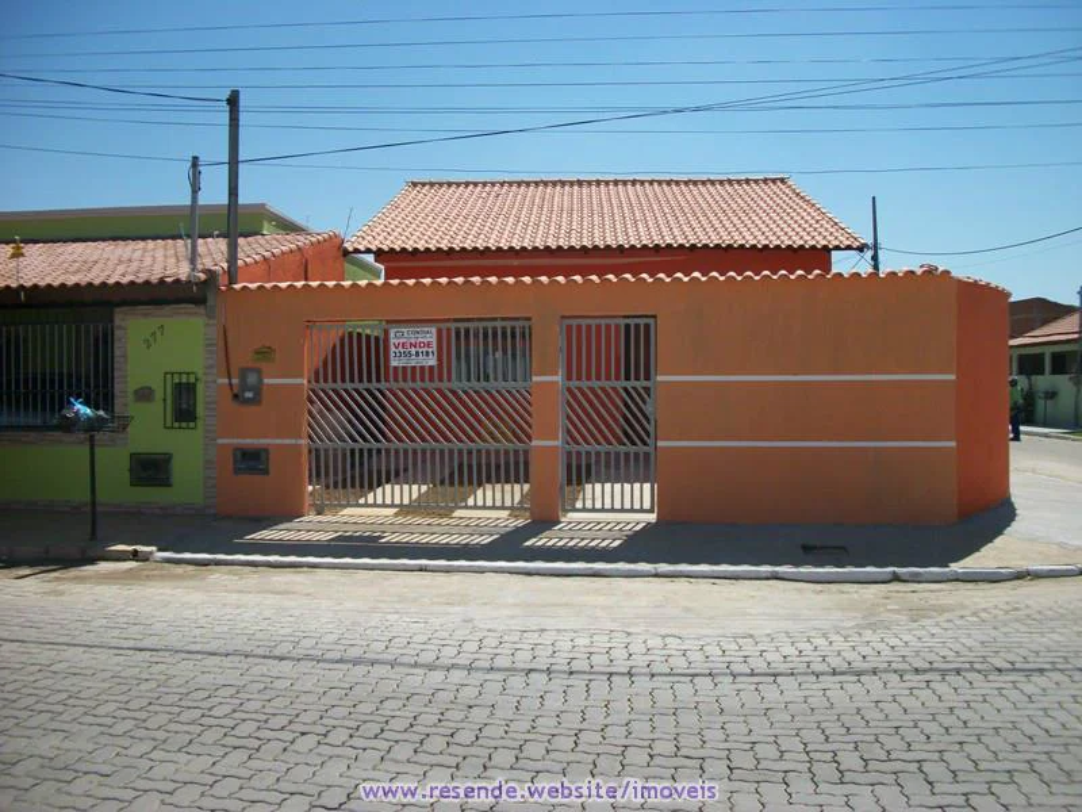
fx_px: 1000
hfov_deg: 56.8
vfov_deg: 44.2
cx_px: 541
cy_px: 406
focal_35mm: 32
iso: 80
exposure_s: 1/320
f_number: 8.8
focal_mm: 5.7
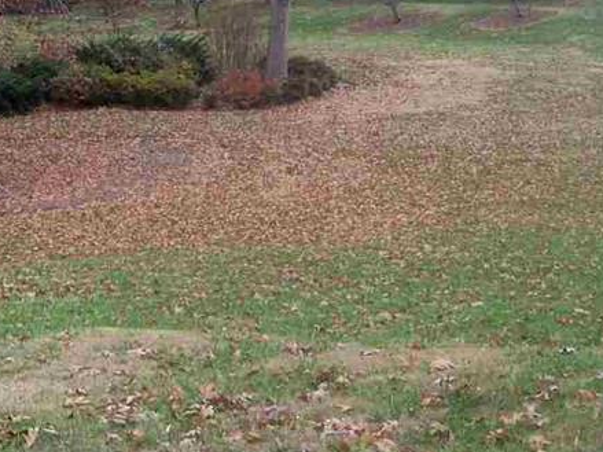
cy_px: 78
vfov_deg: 17.4
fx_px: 1463
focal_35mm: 84
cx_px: 244
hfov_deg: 23.3
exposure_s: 1/125
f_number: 2.8
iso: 64
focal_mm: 5.85
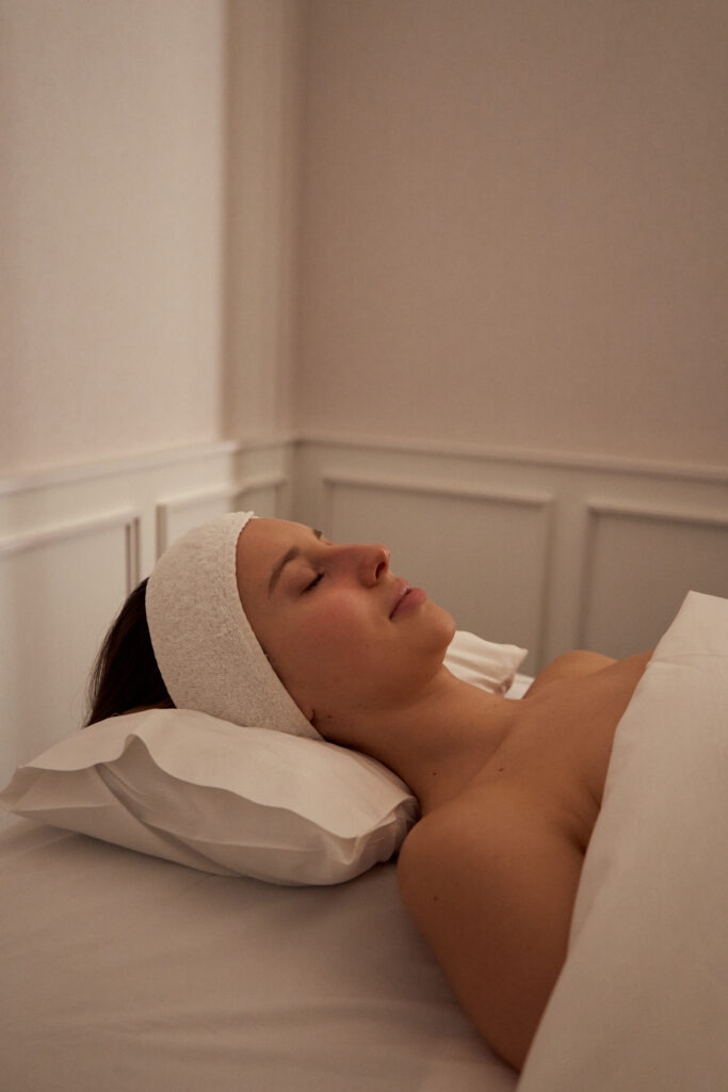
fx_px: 940
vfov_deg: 60.3
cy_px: 546
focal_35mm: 31
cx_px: 364
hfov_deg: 42.3
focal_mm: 31
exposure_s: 1/160
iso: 3200
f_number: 4
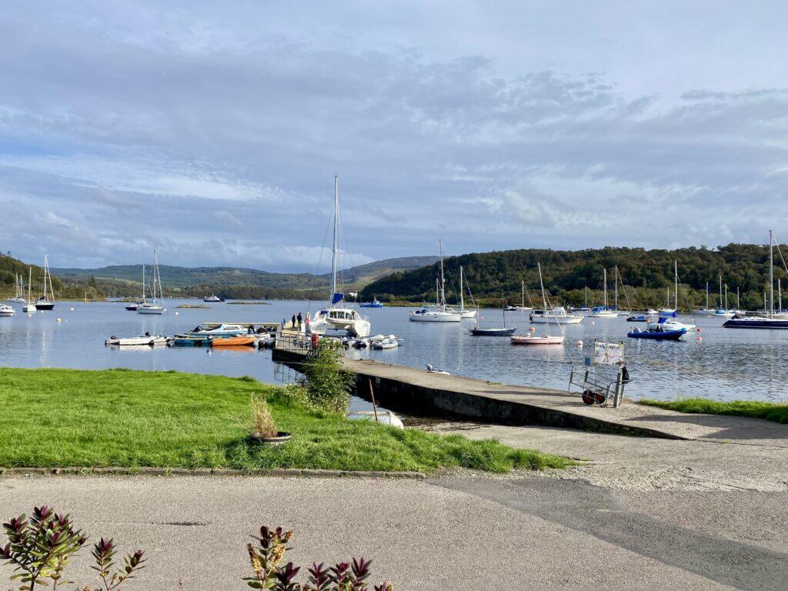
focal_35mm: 26
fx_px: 592
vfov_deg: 53.1
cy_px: 296
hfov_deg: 67.3
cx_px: 394
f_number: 1.8
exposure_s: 1/2967
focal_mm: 4.25
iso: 32
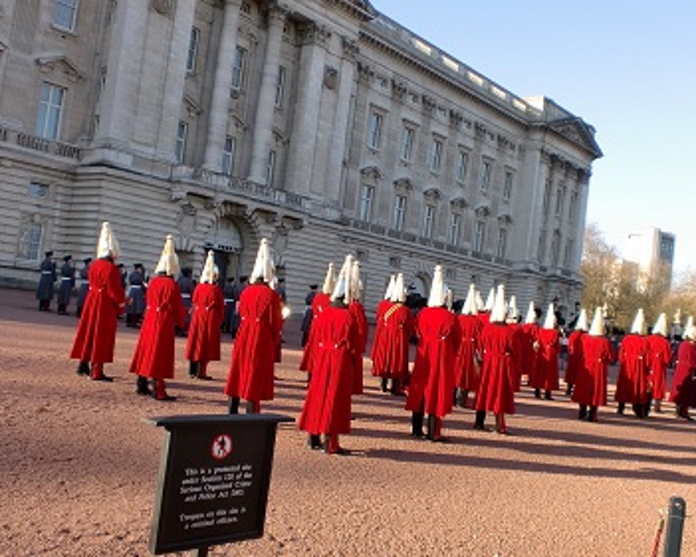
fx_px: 762
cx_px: 375
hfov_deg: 49.0
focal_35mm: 37
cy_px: 277
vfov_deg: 40.1
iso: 64
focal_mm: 6.3
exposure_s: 1/250
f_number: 3.1
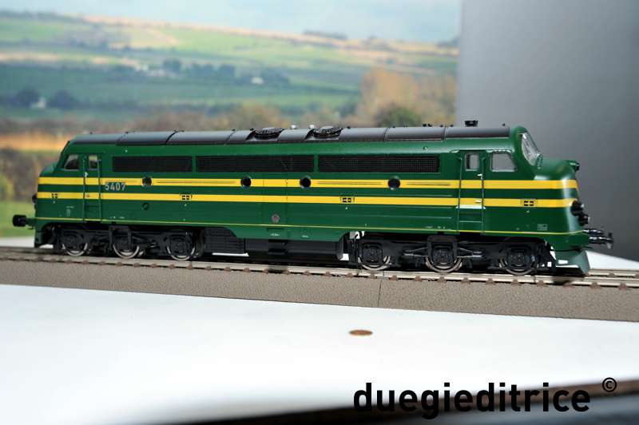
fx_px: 621
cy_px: 212
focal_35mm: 35
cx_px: 320
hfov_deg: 54.5
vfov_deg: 37.8
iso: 400
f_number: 10
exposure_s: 1/60
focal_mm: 35
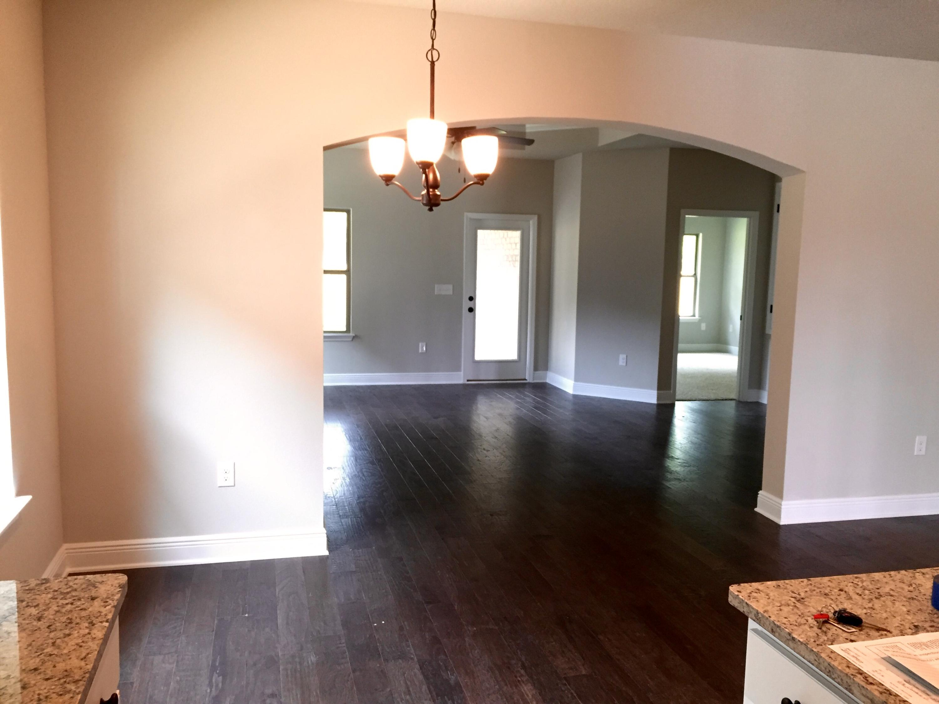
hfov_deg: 61.7
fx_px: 787
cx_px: 470
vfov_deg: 48.2
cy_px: 352
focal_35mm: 29
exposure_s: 1/30
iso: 160
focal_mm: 4.15
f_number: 2.2
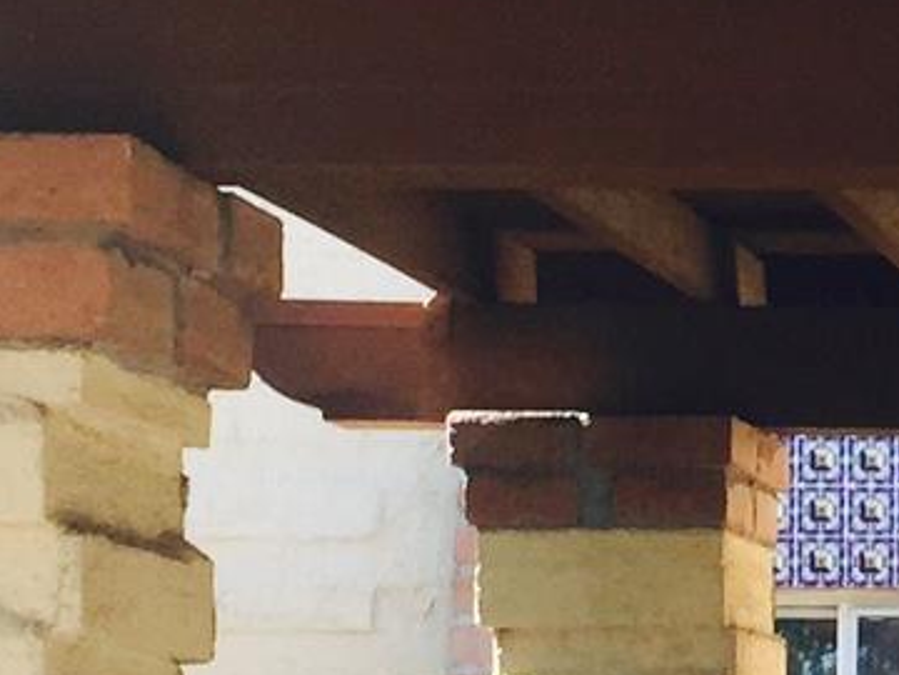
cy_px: 1088
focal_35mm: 165
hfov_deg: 11.5
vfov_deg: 8.7
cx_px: 1336
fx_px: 4285
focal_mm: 4.15
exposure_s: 1/384
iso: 32
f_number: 2.2
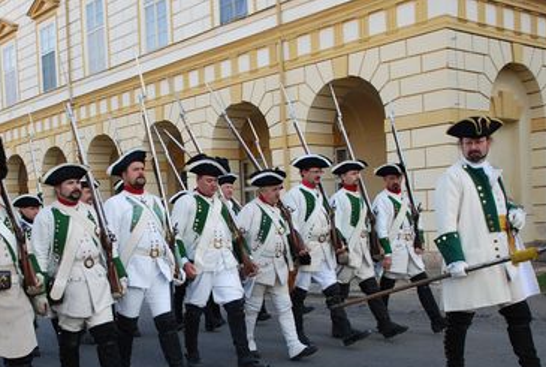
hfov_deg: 41.6
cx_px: 209
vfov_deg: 28.5
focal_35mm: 47
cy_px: 260
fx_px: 714
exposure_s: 1/125
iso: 140
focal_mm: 22
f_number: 5.6
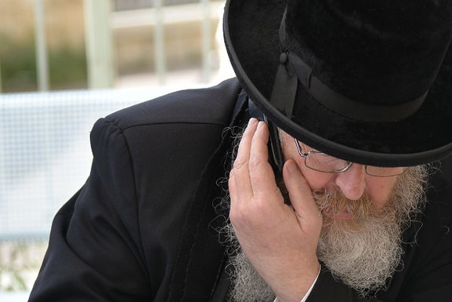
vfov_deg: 5.2
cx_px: 330
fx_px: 3353
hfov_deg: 7.7
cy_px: 158
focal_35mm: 267
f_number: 4.5
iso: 100
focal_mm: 110
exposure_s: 1/320
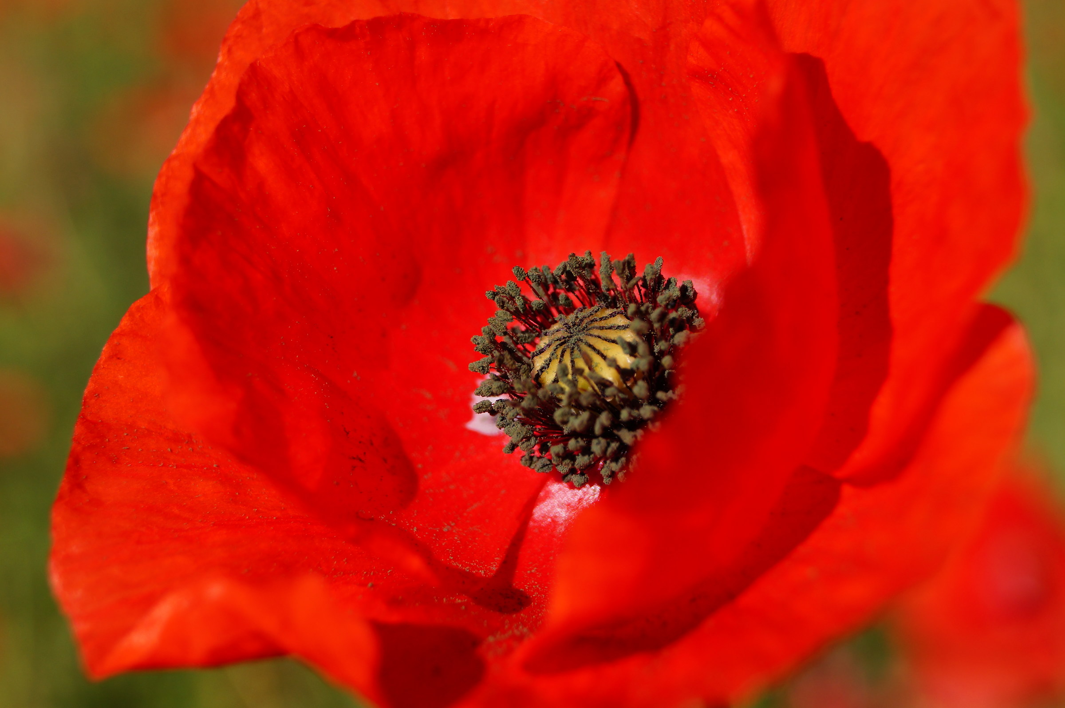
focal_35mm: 82
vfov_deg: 16.6
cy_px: 354
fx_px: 2423
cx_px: 532
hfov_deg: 24.8
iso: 200
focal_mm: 55
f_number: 8
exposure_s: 1/800
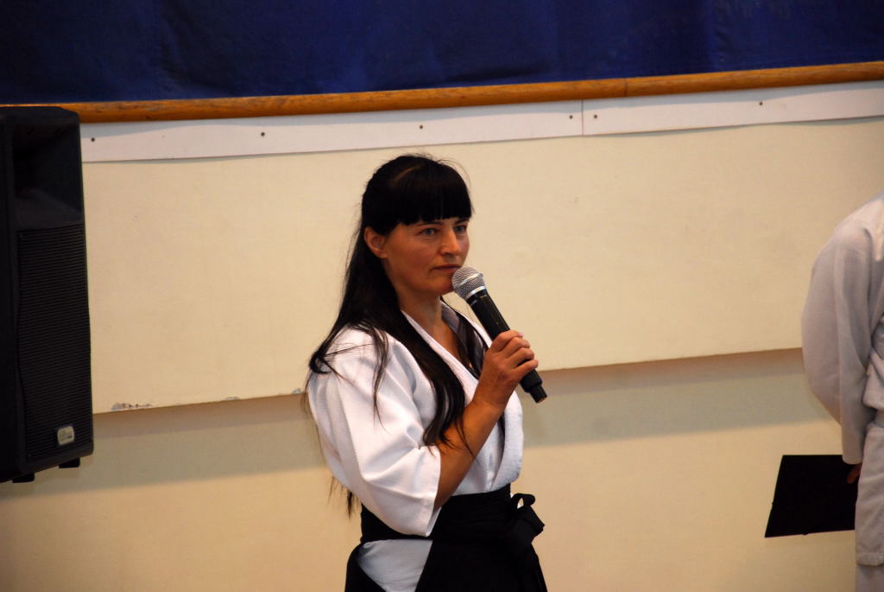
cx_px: 442
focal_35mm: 158
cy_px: 296
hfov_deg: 13.0
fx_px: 3871
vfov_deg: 8.7
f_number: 5.6
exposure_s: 1/60
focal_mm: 105
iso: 720
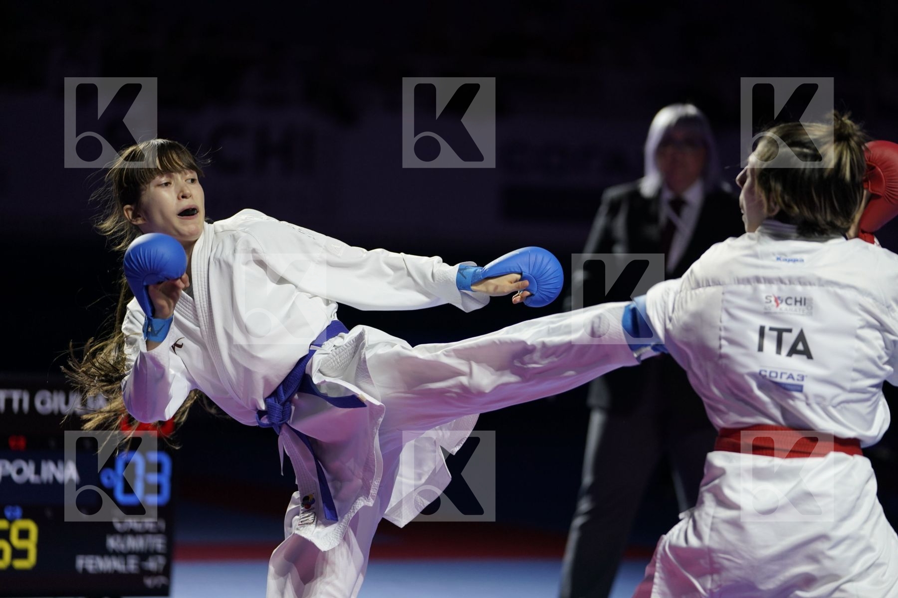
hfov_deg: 13.5
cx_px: 449
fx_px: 3791
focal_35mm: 152
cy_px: 299
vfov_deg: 9.0
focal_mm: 152
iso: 1250
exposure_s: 1/1000
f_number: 2.8
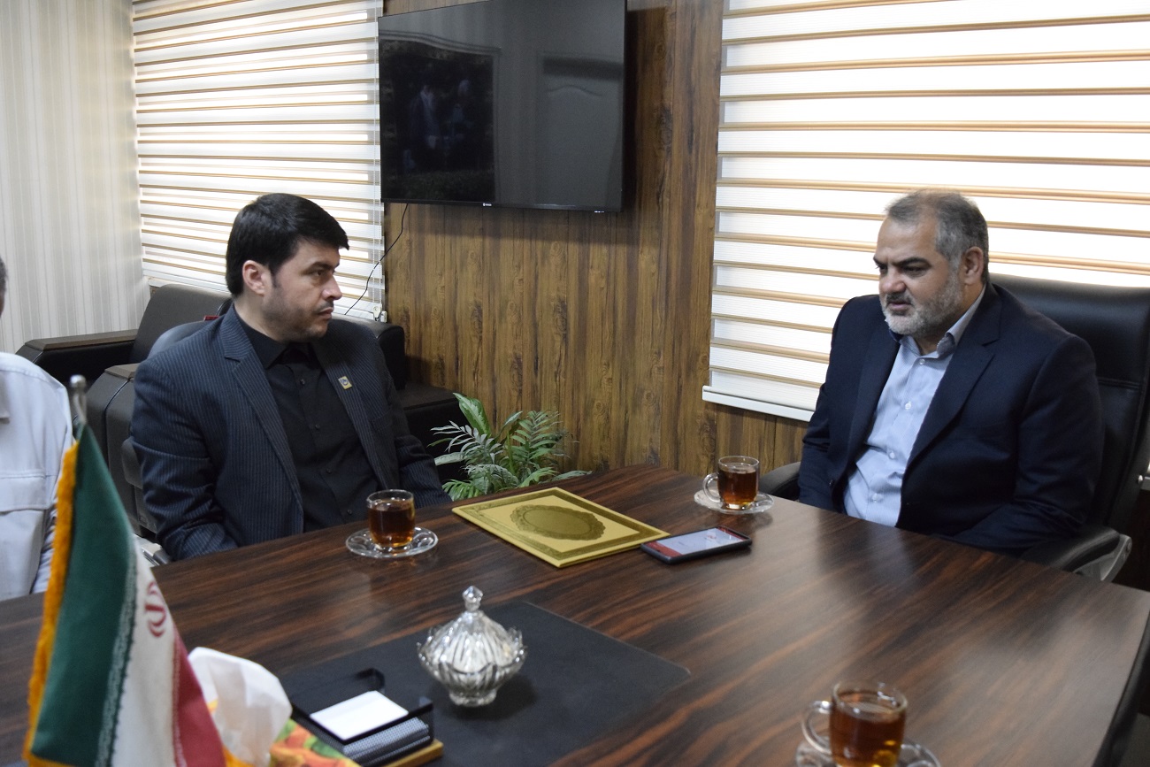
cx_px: 575
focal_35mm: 33
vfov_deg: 40.0
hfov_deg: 57.2
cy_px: 384
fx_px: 1054
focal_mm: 22
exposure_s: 1/250
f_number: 4.5
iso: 5000
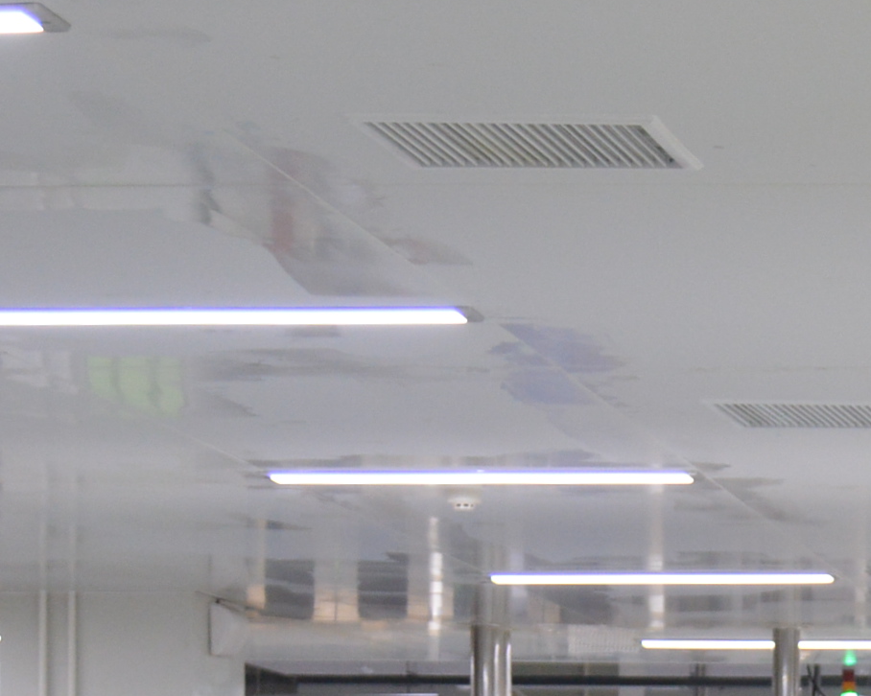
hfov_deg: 10.7
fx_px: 4510
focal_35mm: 175
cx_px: 1274
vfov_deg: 8.6
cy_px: 1140
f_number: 4
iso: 2200
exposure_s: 1/100
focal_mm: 46
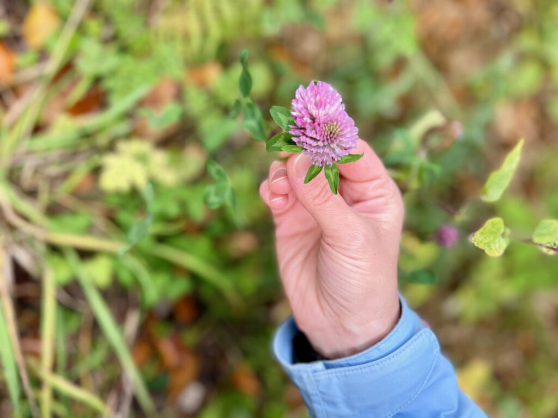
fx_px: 419
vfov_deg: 53.1
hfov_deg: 67.3
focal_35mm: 26
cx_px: 279
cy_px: 209
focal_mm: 5.1
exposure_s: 1/121
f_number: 1.6
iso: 40
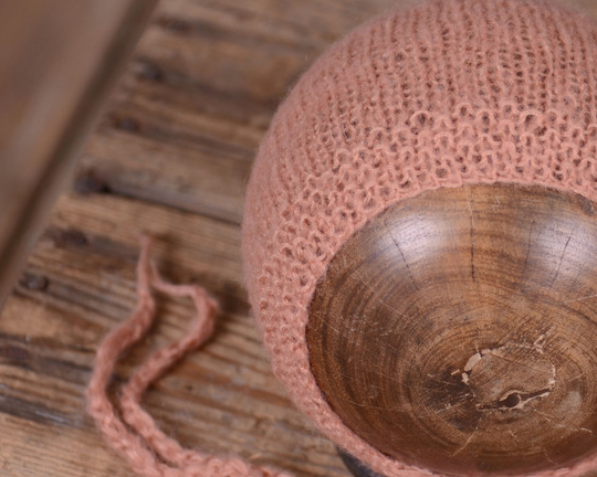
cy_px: 321
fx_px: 3640
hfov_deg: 9.4
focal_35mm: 206
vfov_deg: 7.5
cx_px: 440
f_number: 4
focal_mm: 66
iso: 100
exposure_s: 1/100
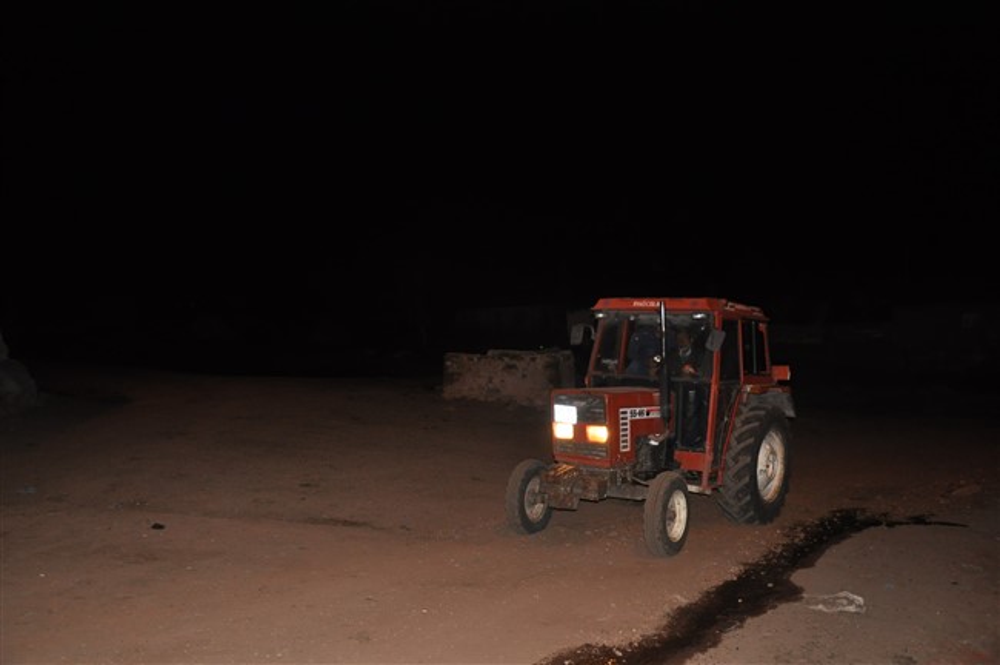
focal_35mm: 32
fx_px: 874
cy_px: 332
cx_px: 500
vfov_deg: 41.6
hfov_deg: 59.5
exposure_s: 1/60
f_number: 4.5
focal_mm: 21
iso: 1000
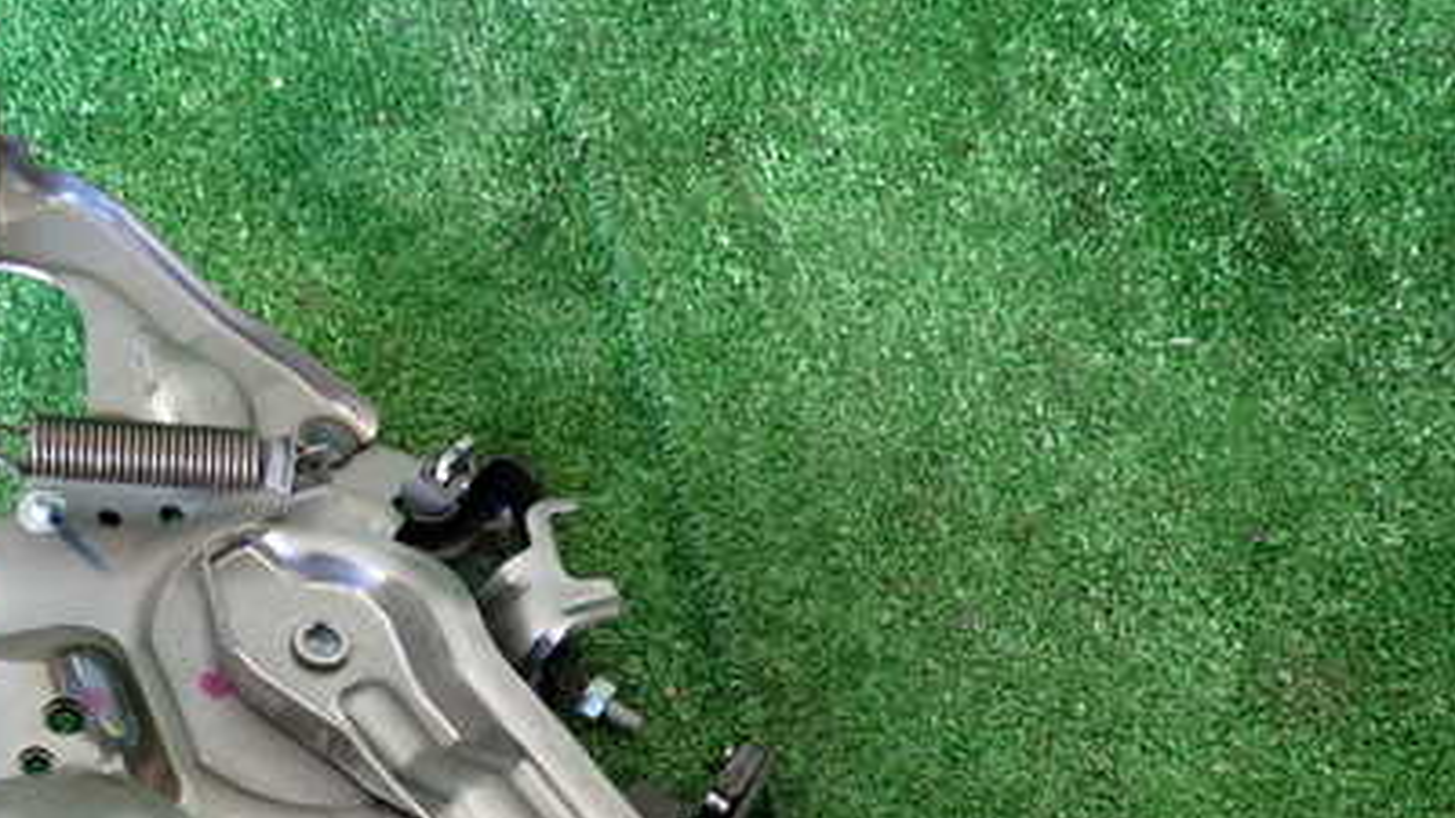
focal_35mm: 49
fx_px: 1890
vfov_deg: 23.6
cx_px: 400
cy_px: 778
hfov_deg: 41.1
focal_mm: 5.4
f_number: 2.3
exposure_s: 1/50
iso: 250
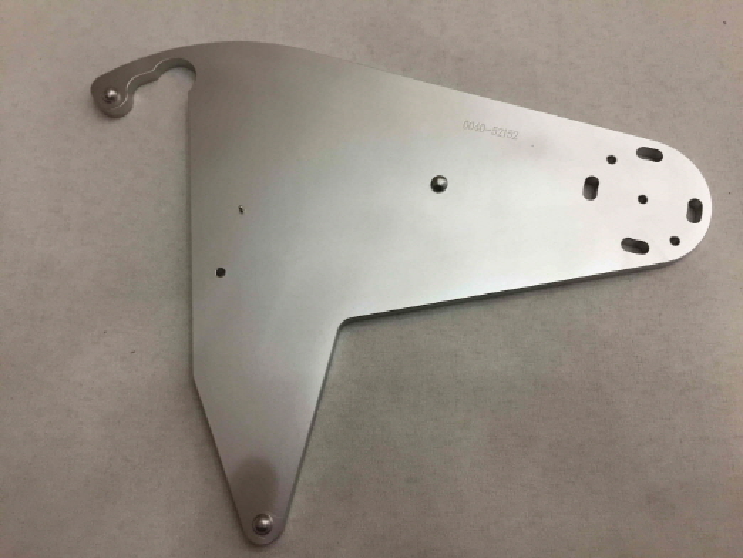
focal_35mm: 29
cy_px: 279
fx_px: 623
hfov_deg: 61.6
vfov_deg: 48.3
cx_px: 372
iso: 64
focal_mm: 4.15
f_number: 2.2
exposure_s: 1/30
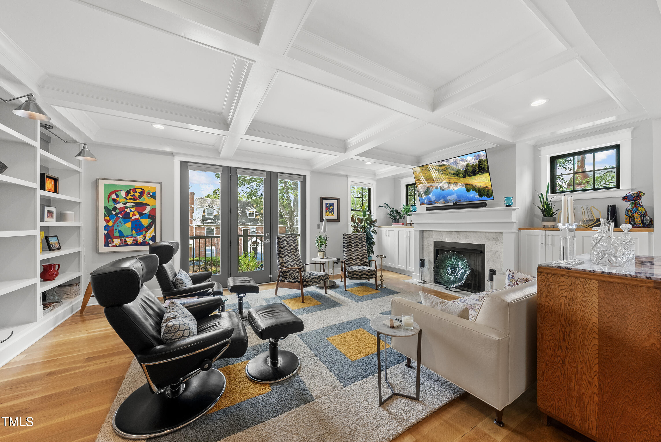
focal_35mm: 13
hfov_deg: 108.3
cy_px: 221
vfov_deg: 85.5
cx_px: 330
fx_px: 239
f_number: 7.1
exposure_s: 1/15
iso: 800
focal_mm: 13
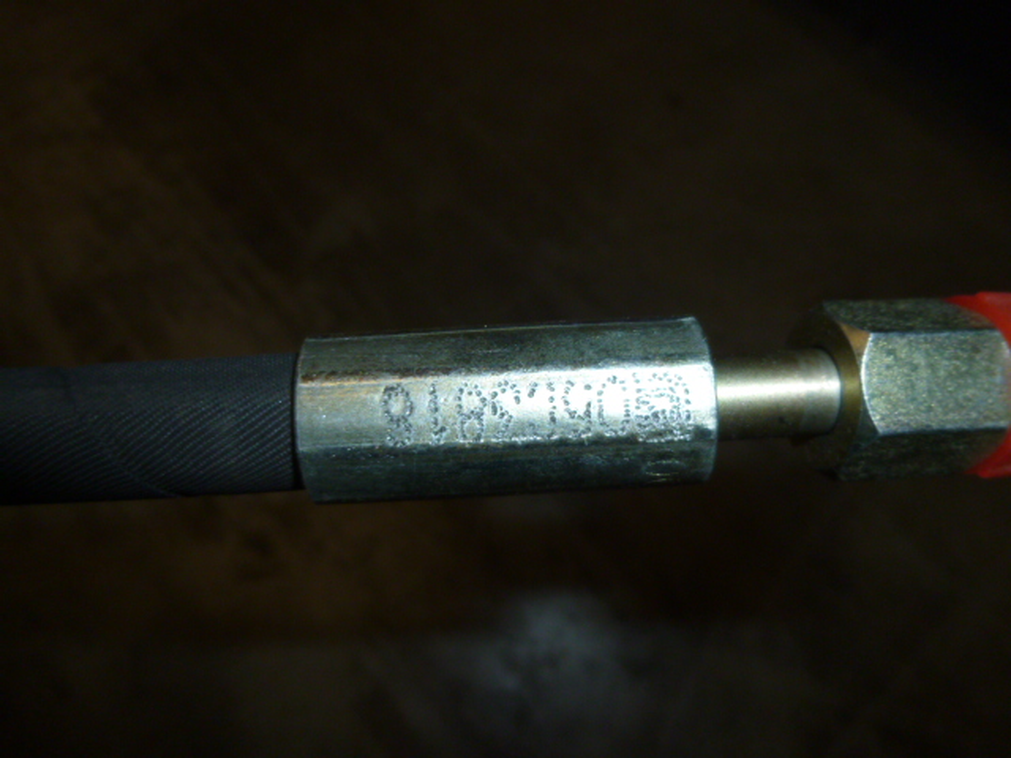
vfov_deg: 54.9
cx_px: 506
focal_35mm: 25
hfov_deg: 69.4
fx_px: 730
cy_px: 379
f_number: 3.1
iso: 160
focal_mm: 4.5
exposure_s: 1/60
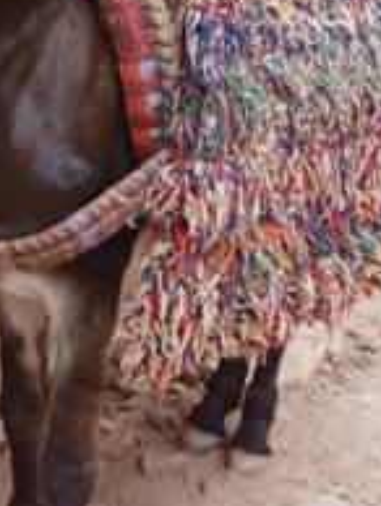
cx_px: -26
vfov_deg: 21.8
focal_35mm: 89
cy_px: 128
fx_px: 1303
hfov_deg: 16.2
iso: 200
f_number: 2
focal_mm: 2.79
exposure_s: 1/100
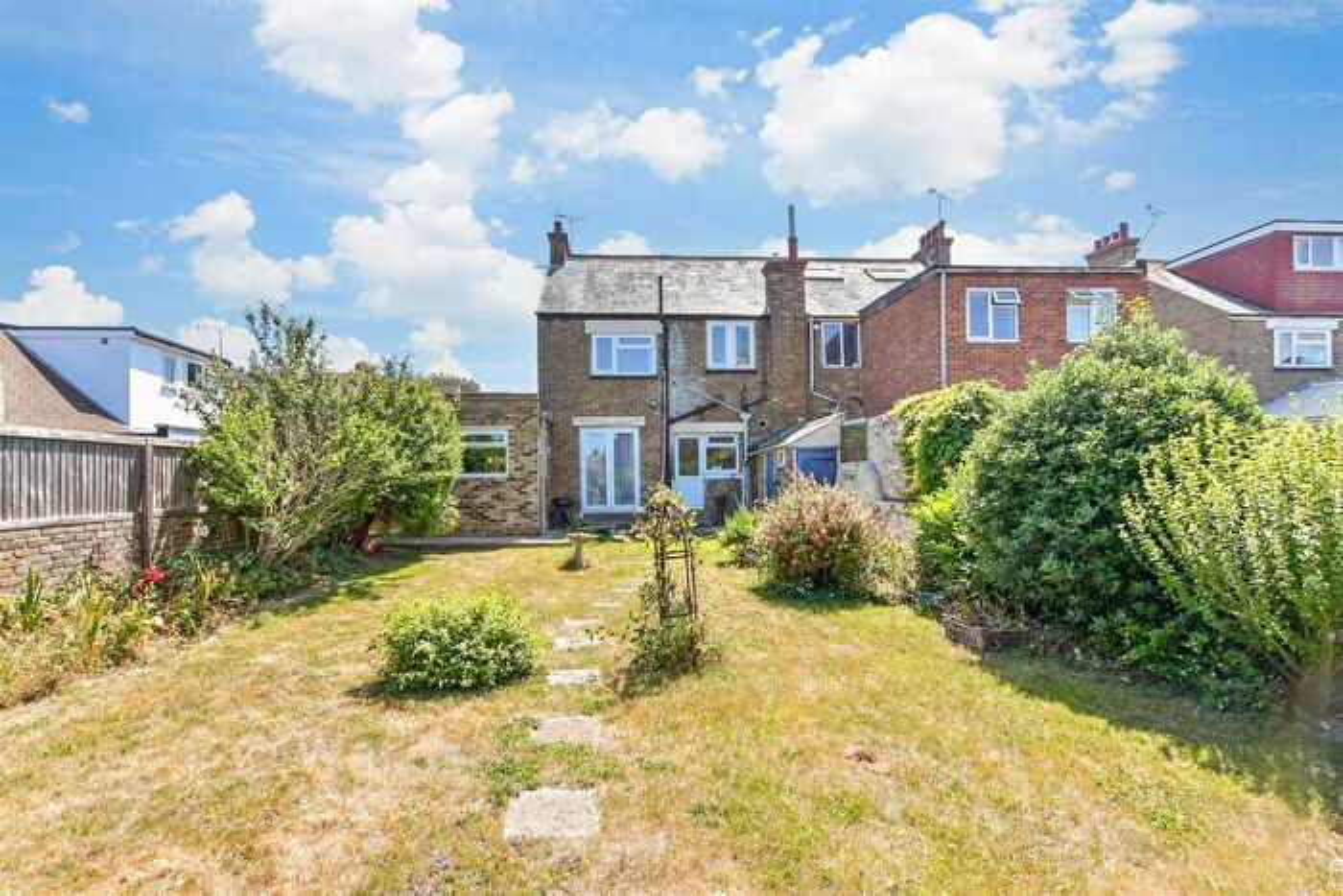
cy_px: 448
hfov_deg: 100.4
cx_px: 672
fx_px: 560
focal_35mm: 15
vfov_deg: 77.4
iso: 160
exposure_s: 1/200
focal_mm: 10
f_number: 8
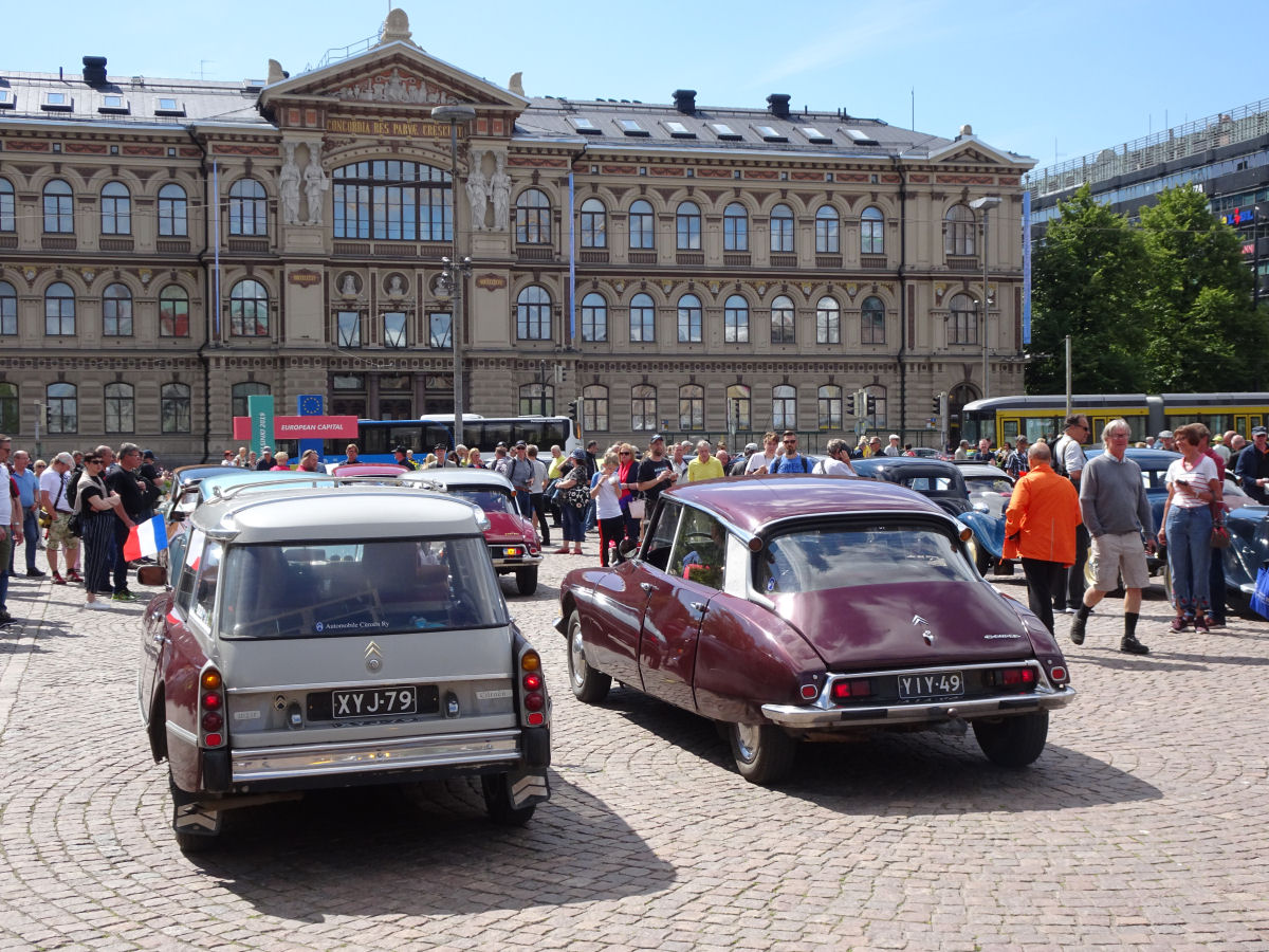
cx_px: 634
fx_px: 1686
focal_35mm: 46
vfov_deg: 31.5
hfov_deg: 41.2
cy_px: 476
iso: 80
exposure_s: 1/500
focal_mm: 7.87
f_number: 4.5
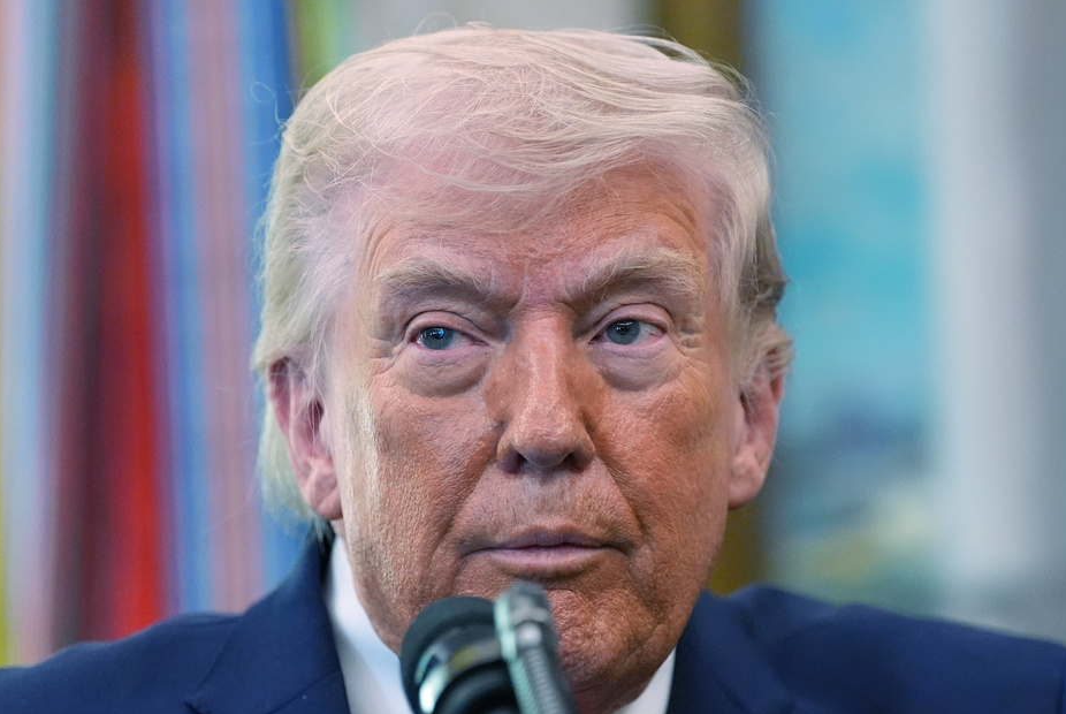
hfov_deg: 7.9
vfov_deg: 5.3
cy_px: 393
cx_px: 492
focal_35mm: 262
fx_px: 7768
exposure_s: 1/400
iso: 4000
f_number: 2.8
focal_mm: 158
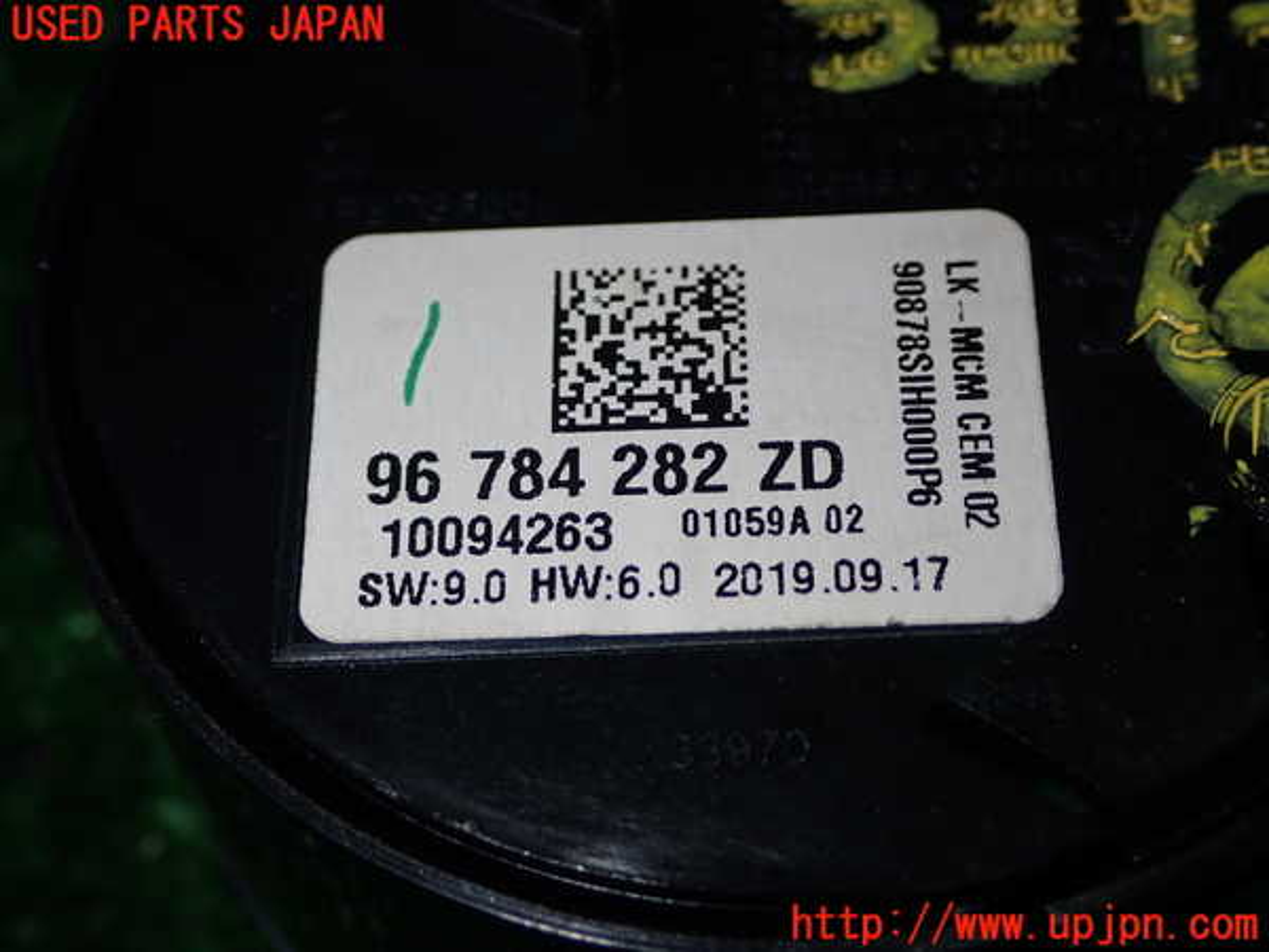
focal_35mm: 67
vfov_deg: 21.9
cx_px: 634
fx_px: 2456
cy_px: 476
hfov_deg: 29.0
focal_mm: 11.88
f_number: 11
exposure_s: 1/60
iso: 200
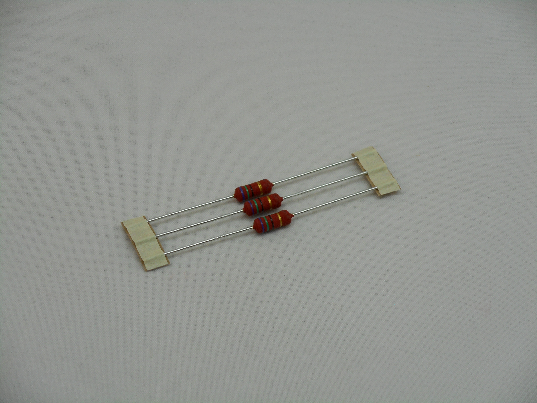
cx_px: 268
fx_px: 1582
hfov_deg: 19.3
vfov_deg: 14.5
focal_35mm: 102
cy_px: 202
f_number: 5.8
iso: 140
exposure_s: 1/60
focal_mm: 18.2
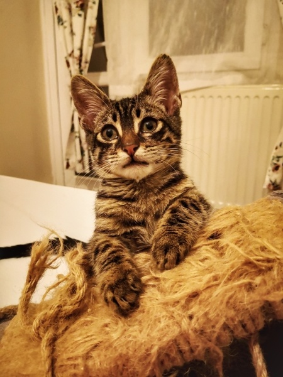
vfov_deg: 65.3
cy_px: 188
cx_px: 142
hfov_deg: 51.4
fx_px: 294
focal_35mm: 27
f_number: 1.6
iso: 640
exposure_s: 1/33.3
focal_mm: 3.95
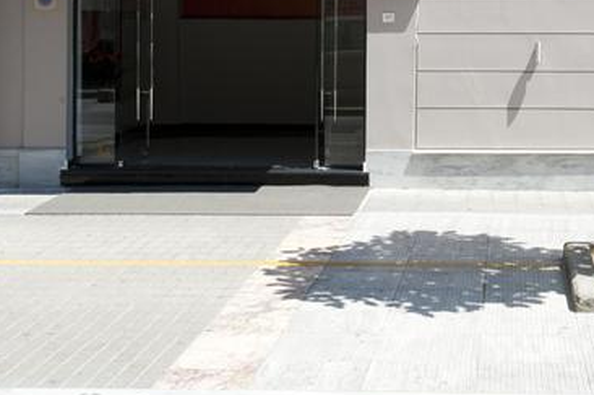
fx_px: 1137
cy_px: 26
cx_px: 553
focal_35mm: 69
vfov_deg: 19.3
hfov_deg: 28.0
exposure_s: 1/80
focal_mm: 35
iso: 200
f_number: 18
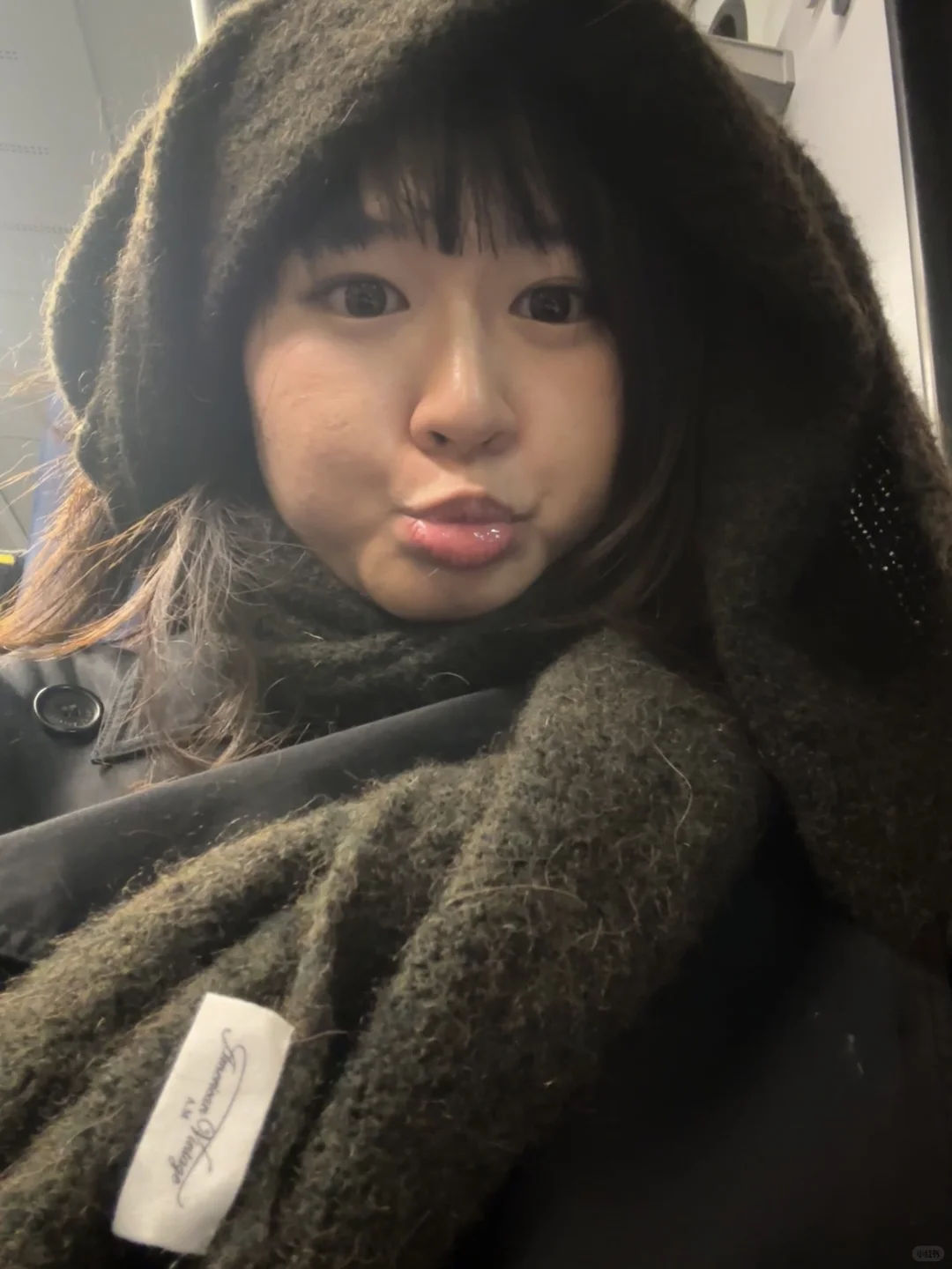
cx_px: 476
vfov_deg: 60.0
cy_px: 634
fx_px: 1100
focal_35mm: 30
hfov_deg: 46.8
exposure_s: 1/27
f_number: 1.9
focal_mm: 2.69
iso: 640
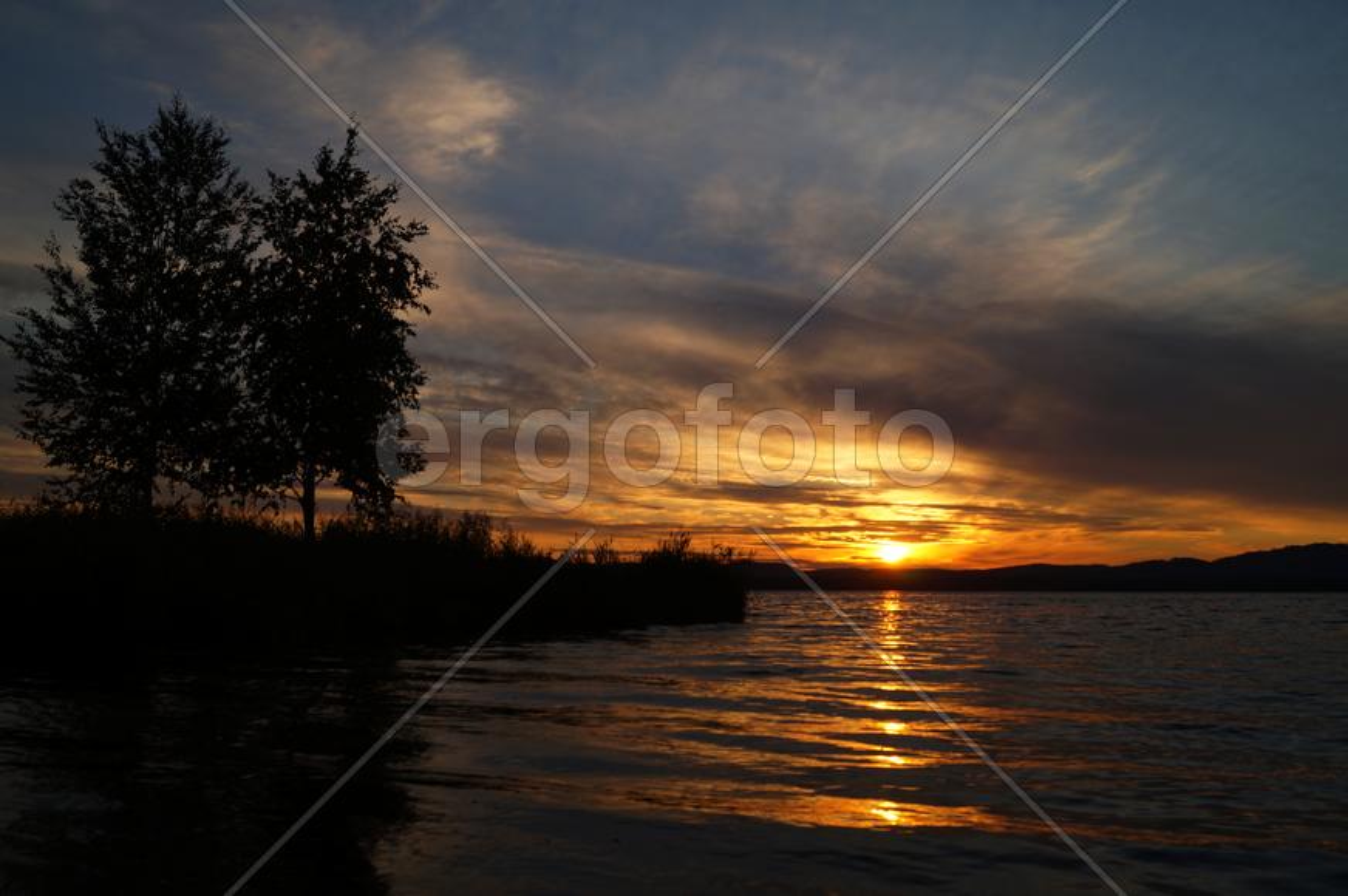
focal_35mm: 33
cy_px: 448
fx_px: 1235
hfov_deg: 57.3
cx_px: 674
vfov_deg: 39.9
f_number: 8
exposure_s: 1/200
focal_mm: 22
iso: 125
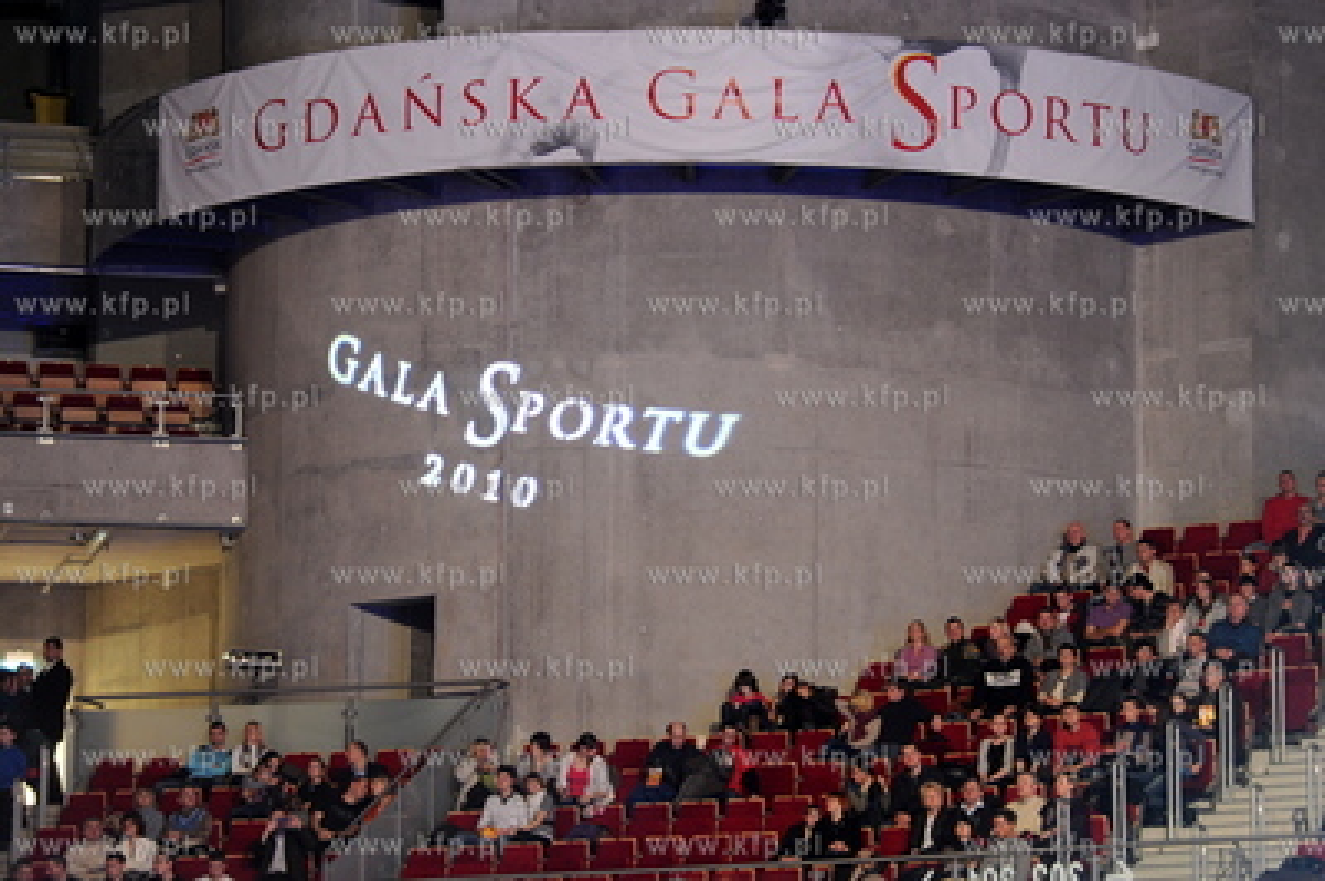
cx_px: 662
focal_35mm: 145
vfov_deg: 9.4
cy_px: 440
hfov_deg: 14.2
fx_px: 5332
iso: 3200
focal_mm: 145
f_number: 2.8
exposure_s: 1/25
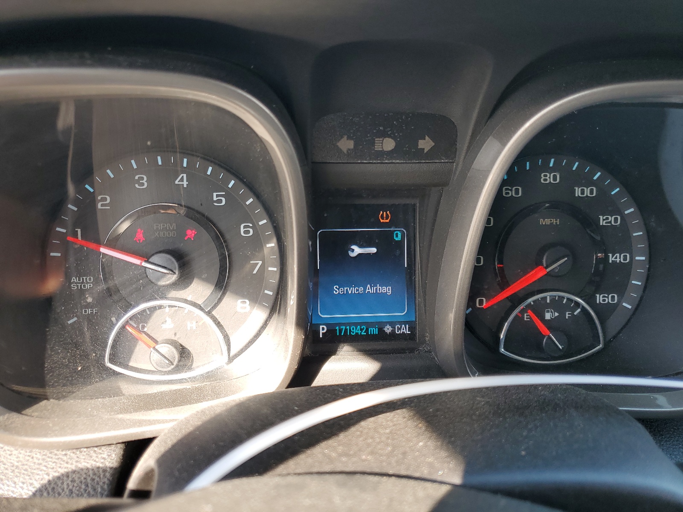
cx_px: 342
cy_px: 256
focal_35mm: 26
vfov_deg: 53.1
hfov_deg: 67.3
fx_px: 513
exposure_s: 1/185
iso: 50
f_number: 1.5
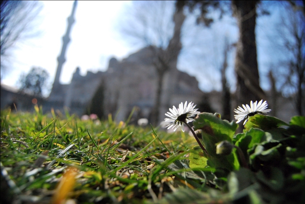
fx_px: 229
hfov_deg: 67.3
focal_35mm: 27
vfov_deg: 48.0
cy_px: 102
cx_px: 152
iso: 800
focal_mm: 18
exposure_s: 1/4000
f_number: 4.5
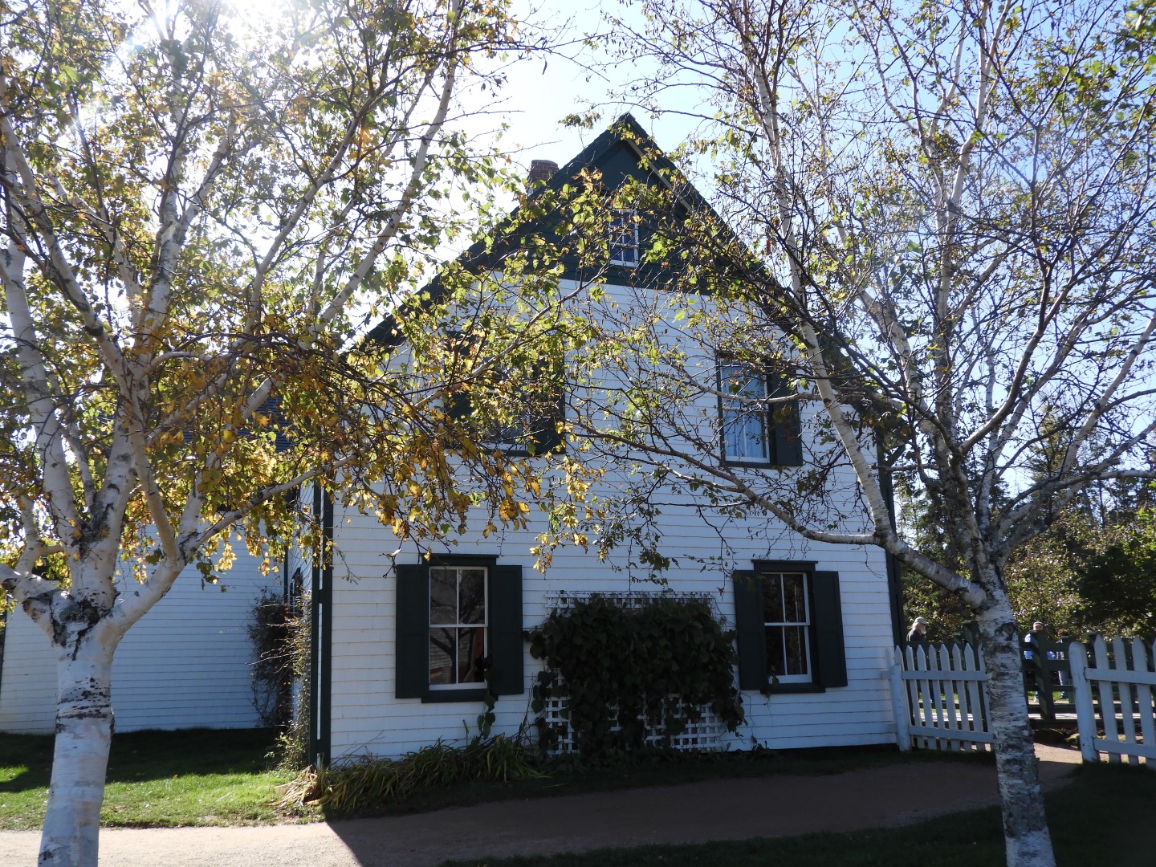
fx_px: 1002
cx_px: 578
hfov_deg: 60.0
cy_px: 434
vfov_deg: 46.8
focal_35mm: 30
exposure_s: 1/640
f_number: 3.5
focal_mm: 5.4
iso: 100
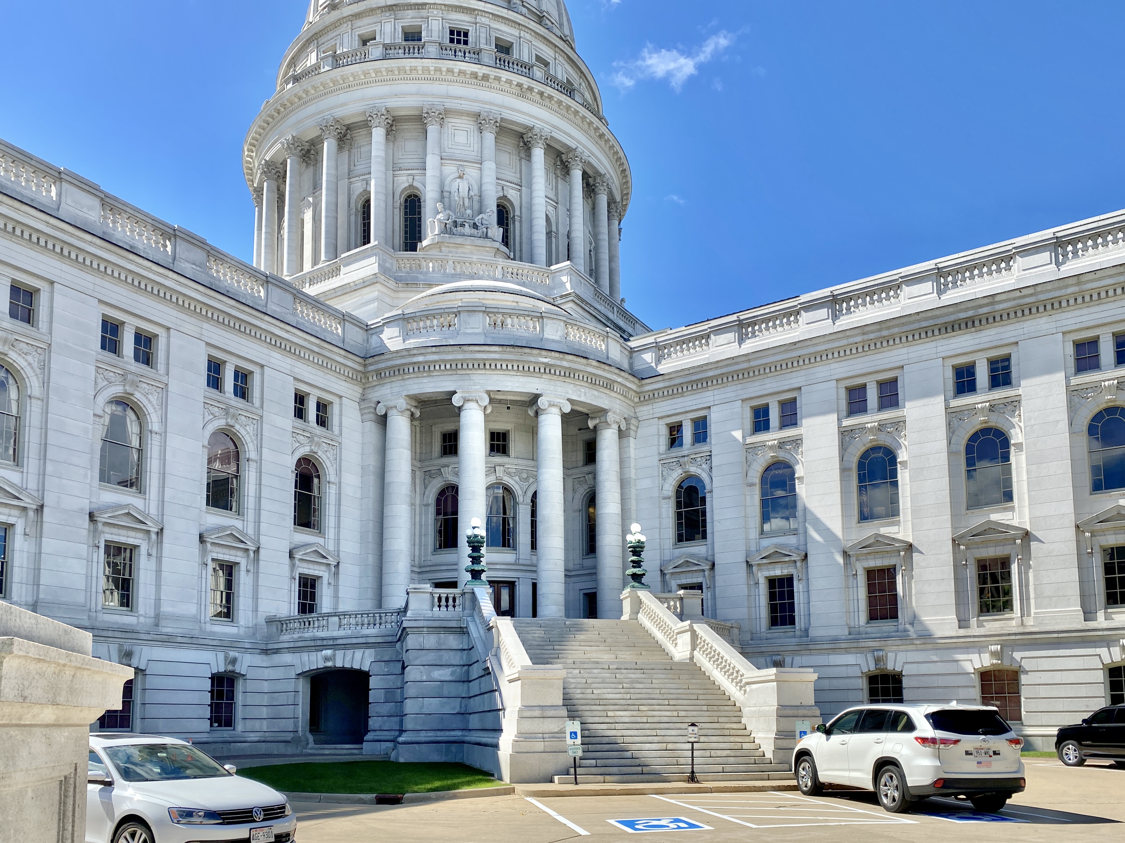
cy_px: 422
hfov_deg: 67.3
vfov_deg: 53.1
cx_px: 562
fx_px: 845
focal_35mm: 26
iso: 32
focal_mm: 4.25
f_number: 1.8
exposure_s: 1/2410
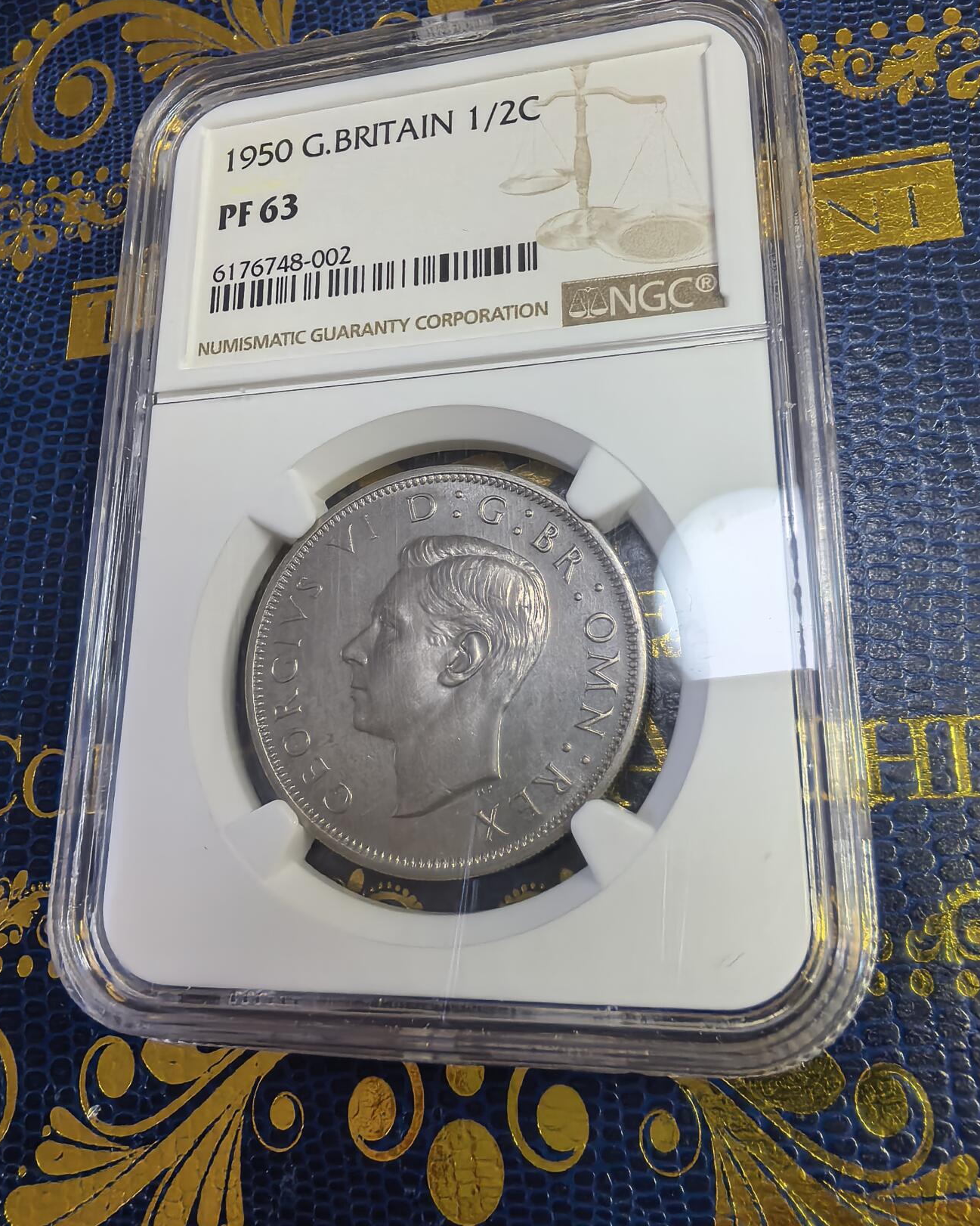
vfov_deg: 66.0
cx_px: 476
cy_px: 576
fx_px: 943
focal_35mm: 26
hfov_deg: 54.9
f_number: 2.2
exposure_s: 1/50
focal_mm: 1.68
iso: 100
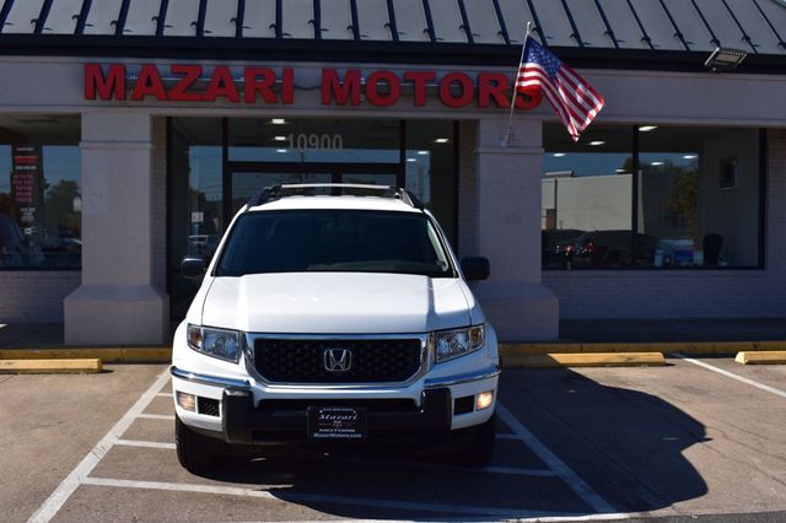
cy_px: 262
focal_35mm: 40
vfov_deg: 33.0
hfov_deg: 47.9
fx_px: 884
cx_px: 393
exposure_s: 1/500
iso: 220
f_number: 11
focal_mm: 27
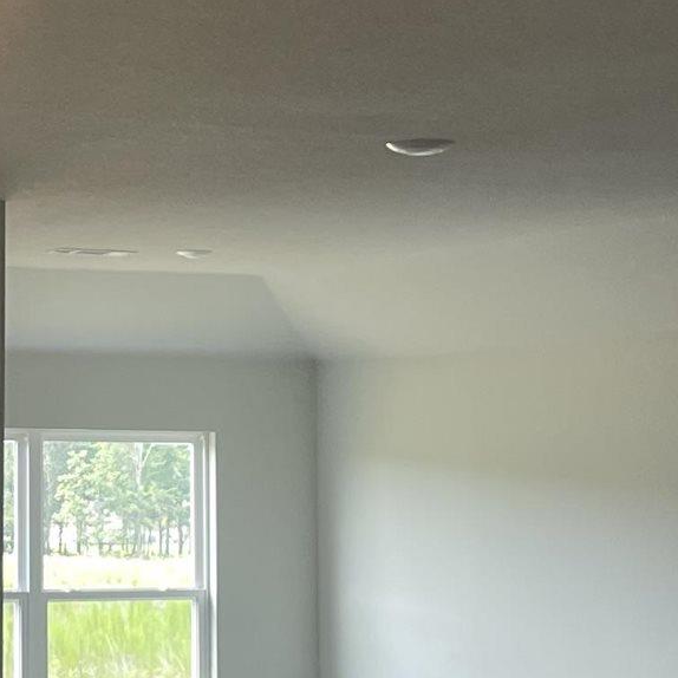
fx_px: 2726
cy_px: 415
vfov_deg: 14.2
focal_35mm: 123
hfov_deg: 14.0
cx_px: 35
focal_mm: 4.2
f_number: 1.6
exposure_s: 1/120
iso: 100
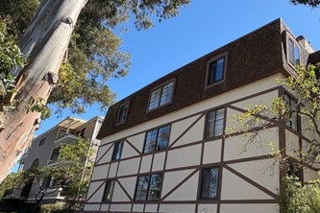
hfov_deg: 61.8
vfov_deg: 46.1
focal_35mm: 28
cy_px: 130
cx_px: 240
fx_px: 249
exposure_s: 1/565
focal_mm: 2.22
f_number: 2.2
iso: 50
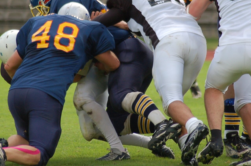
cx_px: 135
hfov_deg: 4.7
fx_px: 3062
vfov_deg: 3.1
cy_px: 35
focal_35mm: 440
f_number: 4.8
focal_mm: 170
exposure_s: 1/1000
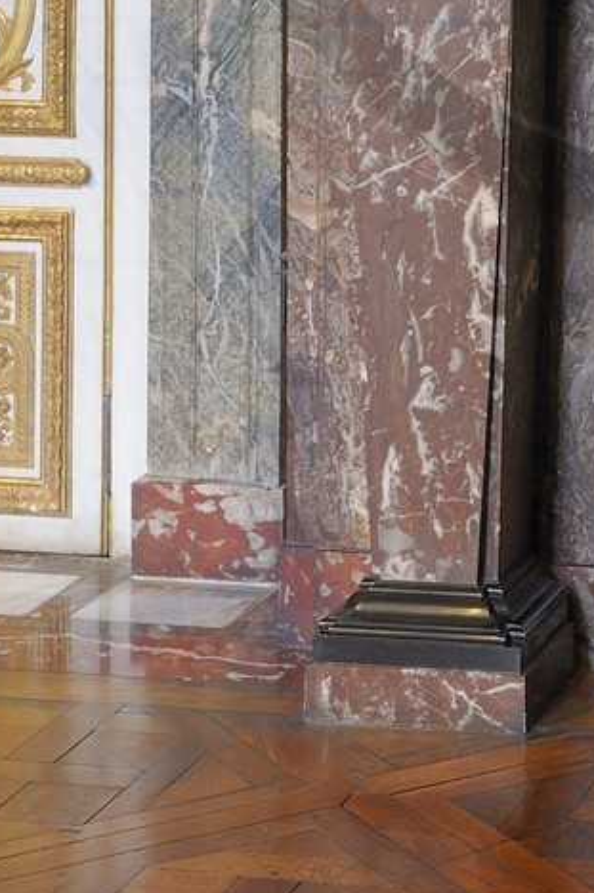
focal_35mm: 130
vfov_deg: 14.9
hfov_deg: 10.3
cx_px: 749
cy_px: -351
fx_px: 3224
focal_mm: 38
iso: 200
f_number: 18
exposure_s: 15
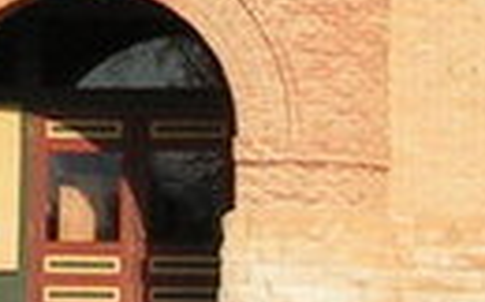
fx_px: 4200
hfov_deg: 6.6
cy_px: -291
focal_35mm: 318
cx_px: 153
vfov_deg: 4.1
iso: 50
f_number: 5.6
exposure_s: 1/320
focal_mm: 6.3
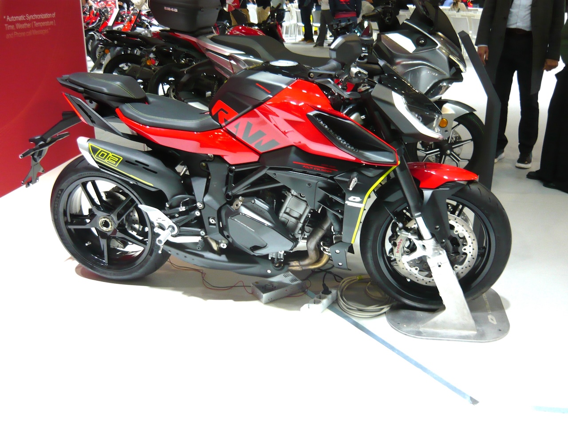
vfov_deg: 42.9
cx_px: 284
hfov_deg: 55.4
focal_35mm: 33
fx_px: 541
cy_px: 213
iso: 200
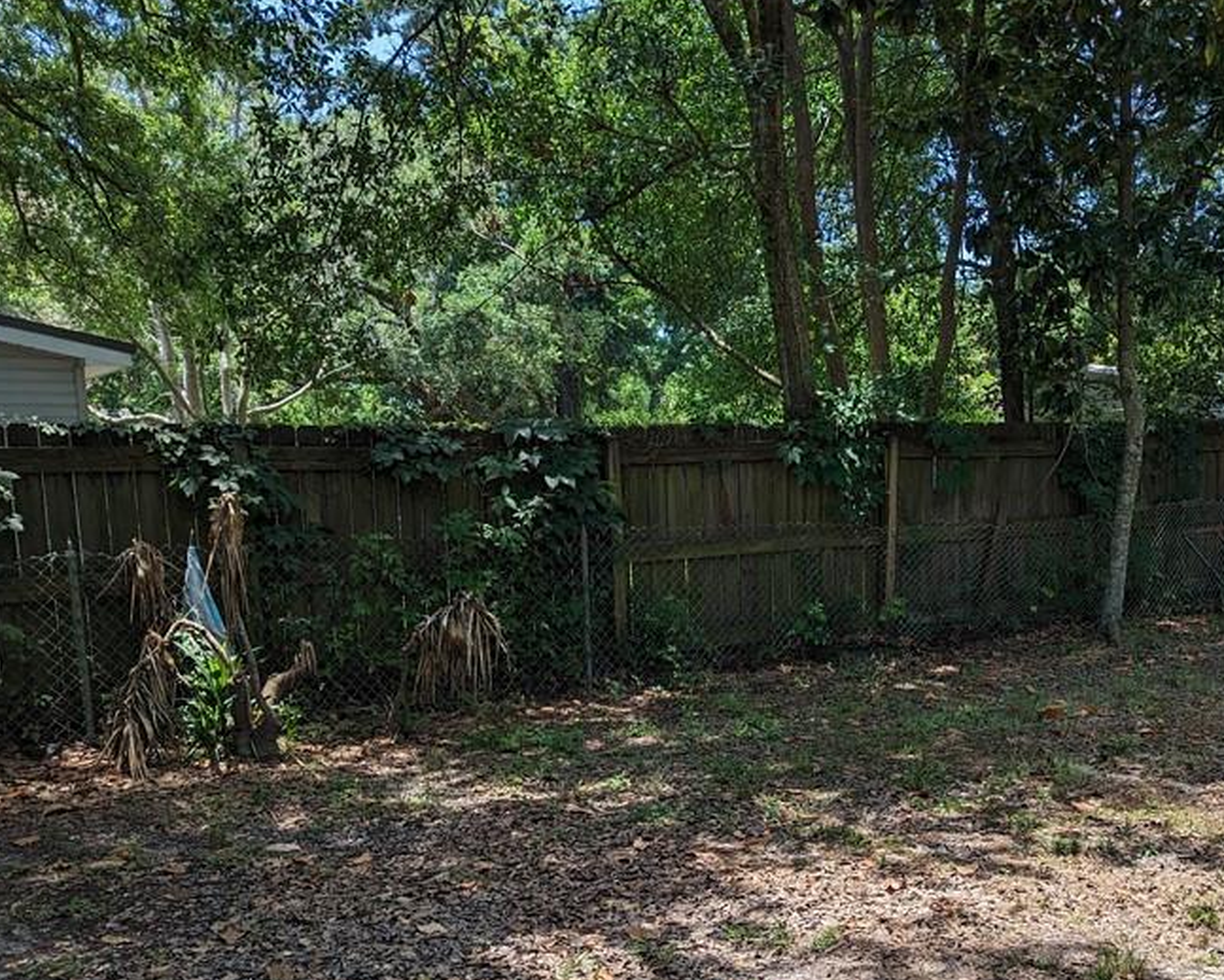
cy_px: 645
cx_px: 792
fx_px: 1341
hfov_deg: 48.4
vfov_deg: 39.7
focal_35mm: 37
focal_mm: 6.81
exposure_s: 1/1011
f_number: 1.85
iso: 44
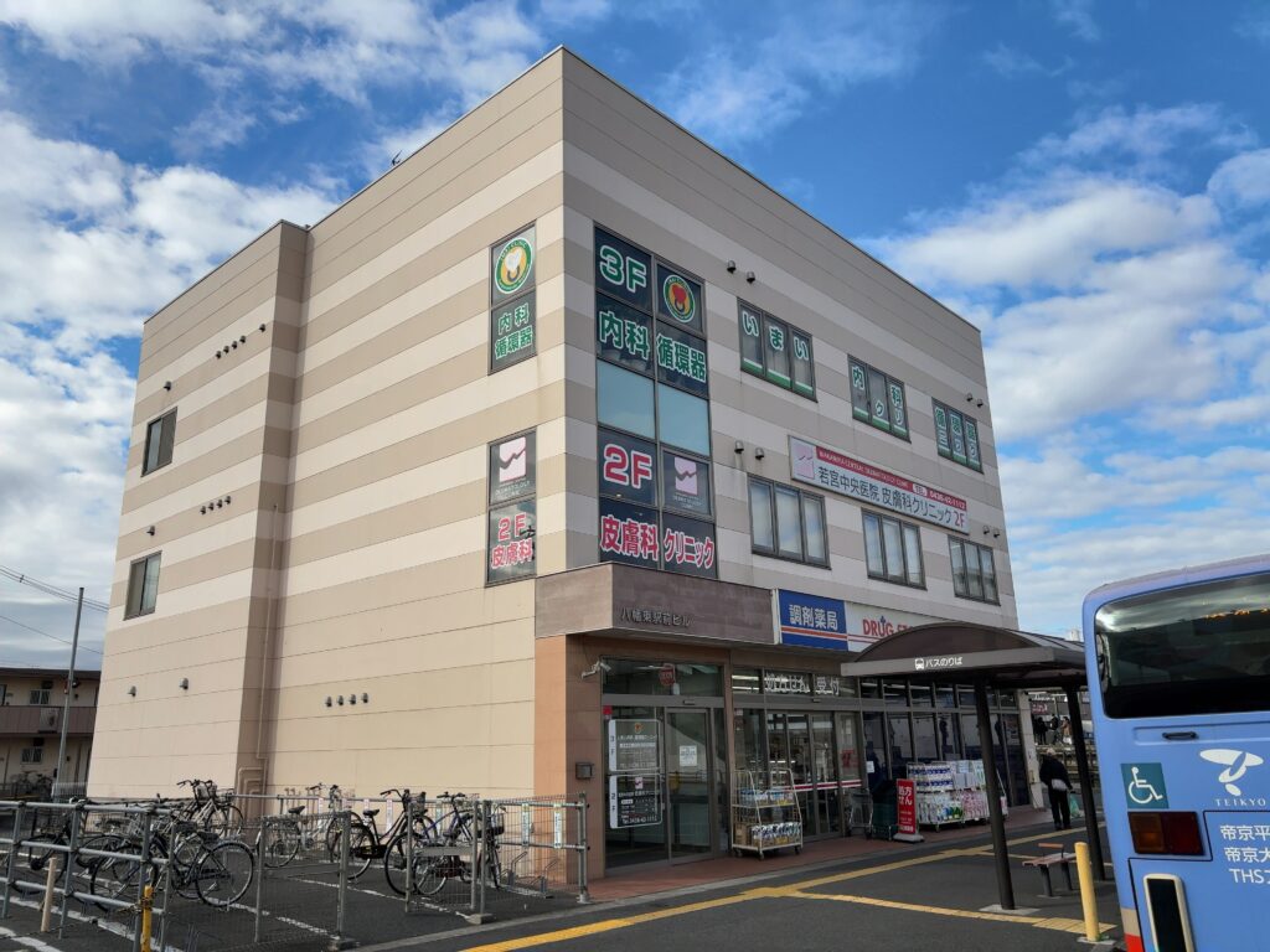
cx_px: 635
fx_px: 954
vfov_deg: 53.1
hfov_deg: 67.3
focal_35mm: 26
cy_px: 476
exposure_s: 1/3205
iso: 50
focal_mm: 5.96
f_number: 1.6
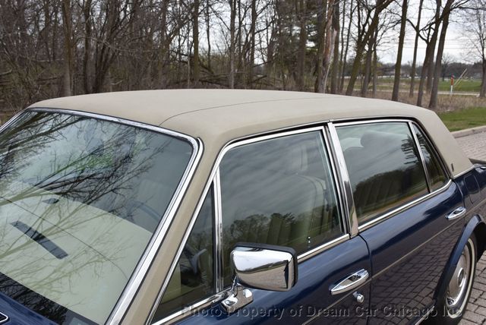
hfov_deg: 55.1
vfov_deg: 38.4
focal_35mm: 34
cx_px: 243
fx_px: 466
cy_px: 162
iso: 320
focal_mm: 23
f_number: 8
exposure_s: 1/500
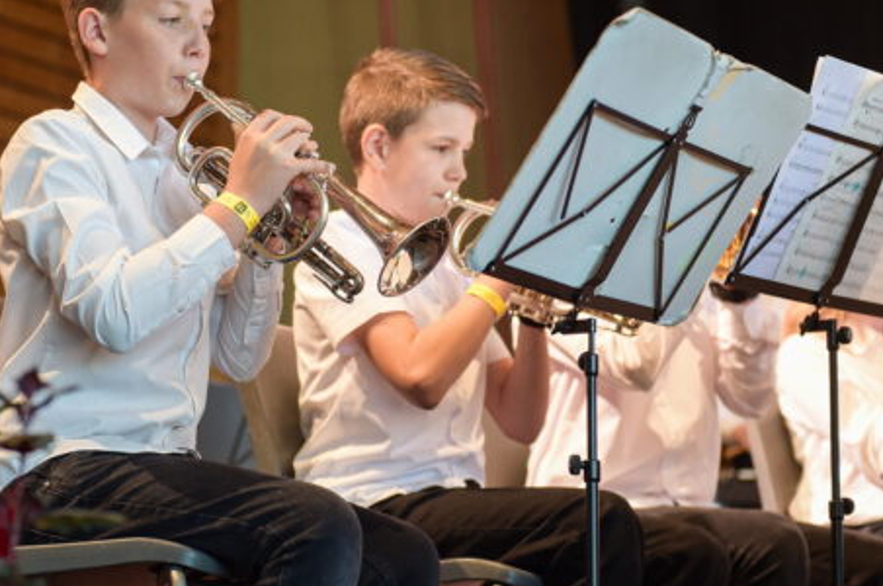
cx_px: 400
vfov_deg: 14.3
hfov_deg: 21.5
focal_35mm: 95
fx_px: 2327
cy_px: 232
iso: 2000
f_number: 2.8
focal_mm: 66
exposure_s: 1/320
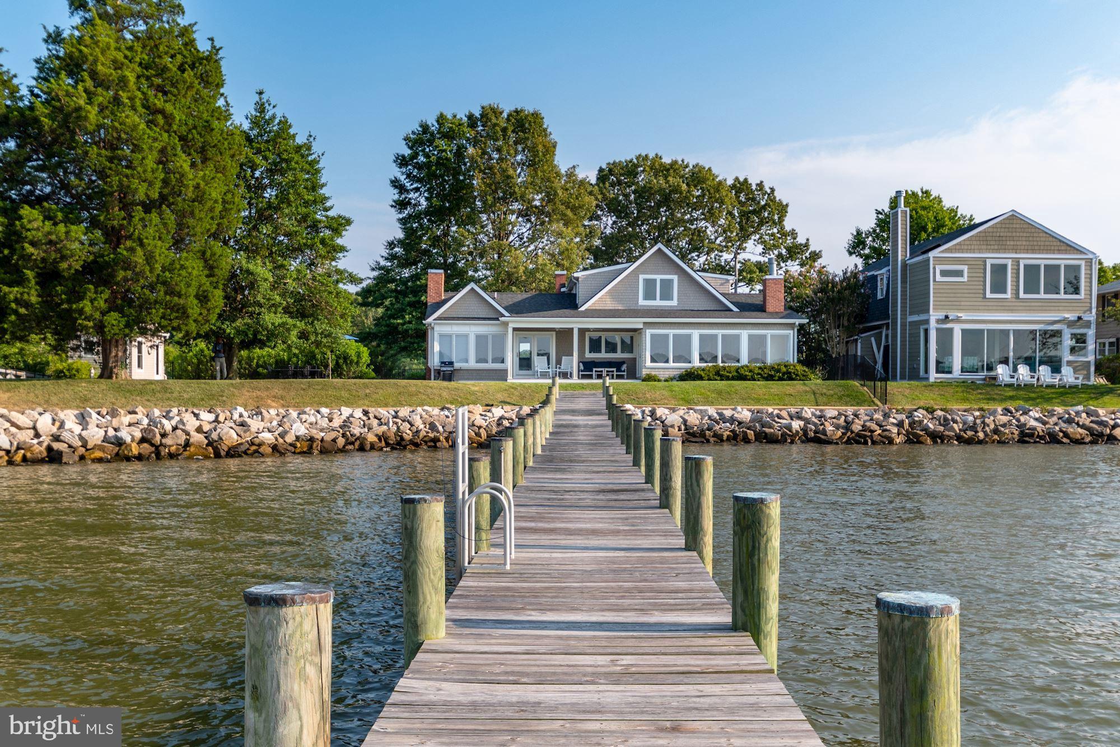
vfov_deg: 36.9
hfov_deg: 53.1
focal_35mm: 36
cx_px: 560
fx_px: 1120
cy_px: 374
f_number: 8
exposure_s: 1/500
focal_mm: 24
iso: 250
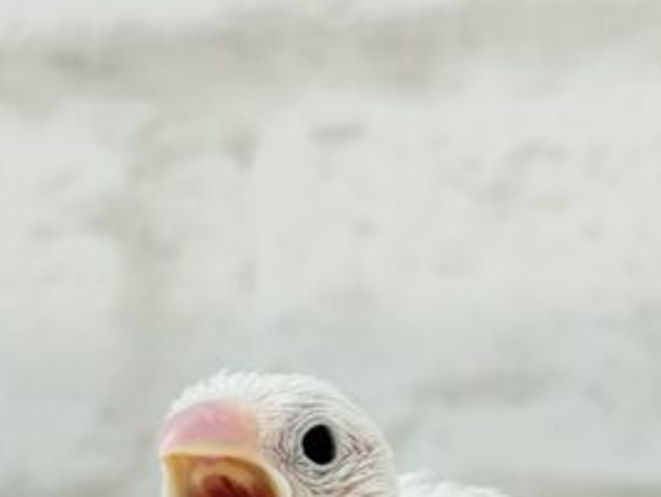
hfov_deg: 15.7
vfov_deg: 11.7
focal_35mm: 125
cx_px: 375
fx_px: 2389
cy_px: 552
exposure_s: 1/50
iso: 32
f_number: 1.6
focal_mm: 5.96
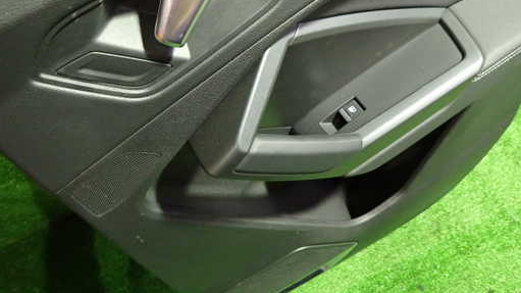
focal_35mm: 32
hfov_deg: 60.8
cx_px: 298
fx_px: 442
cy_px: 92
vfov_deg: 36.2
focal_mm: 4.5
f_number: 2
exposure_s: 1/30
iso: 800
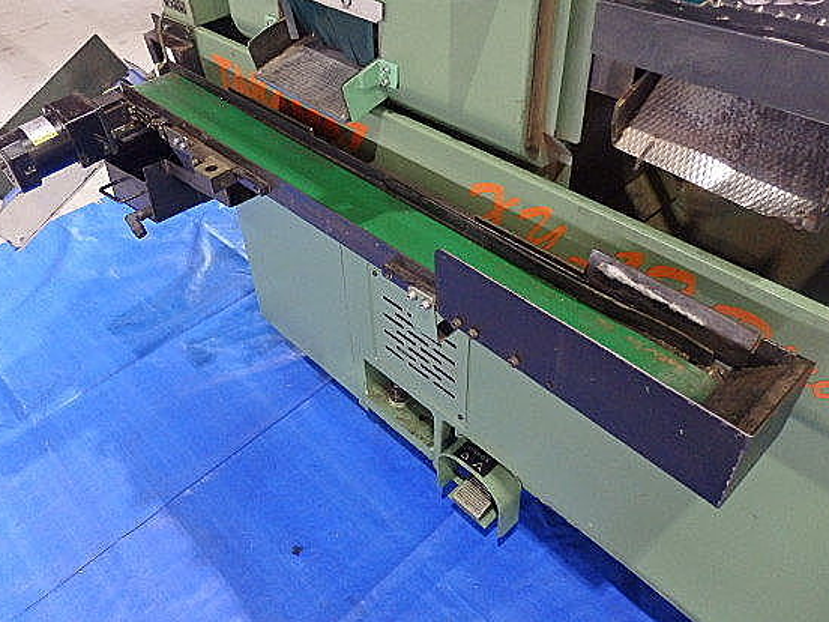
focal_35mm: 29
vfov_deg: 48.1
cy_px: 264
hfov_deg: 61.4
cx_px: 362
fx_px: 695
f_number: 3
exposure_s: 1/30
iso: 800
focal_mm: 4.5
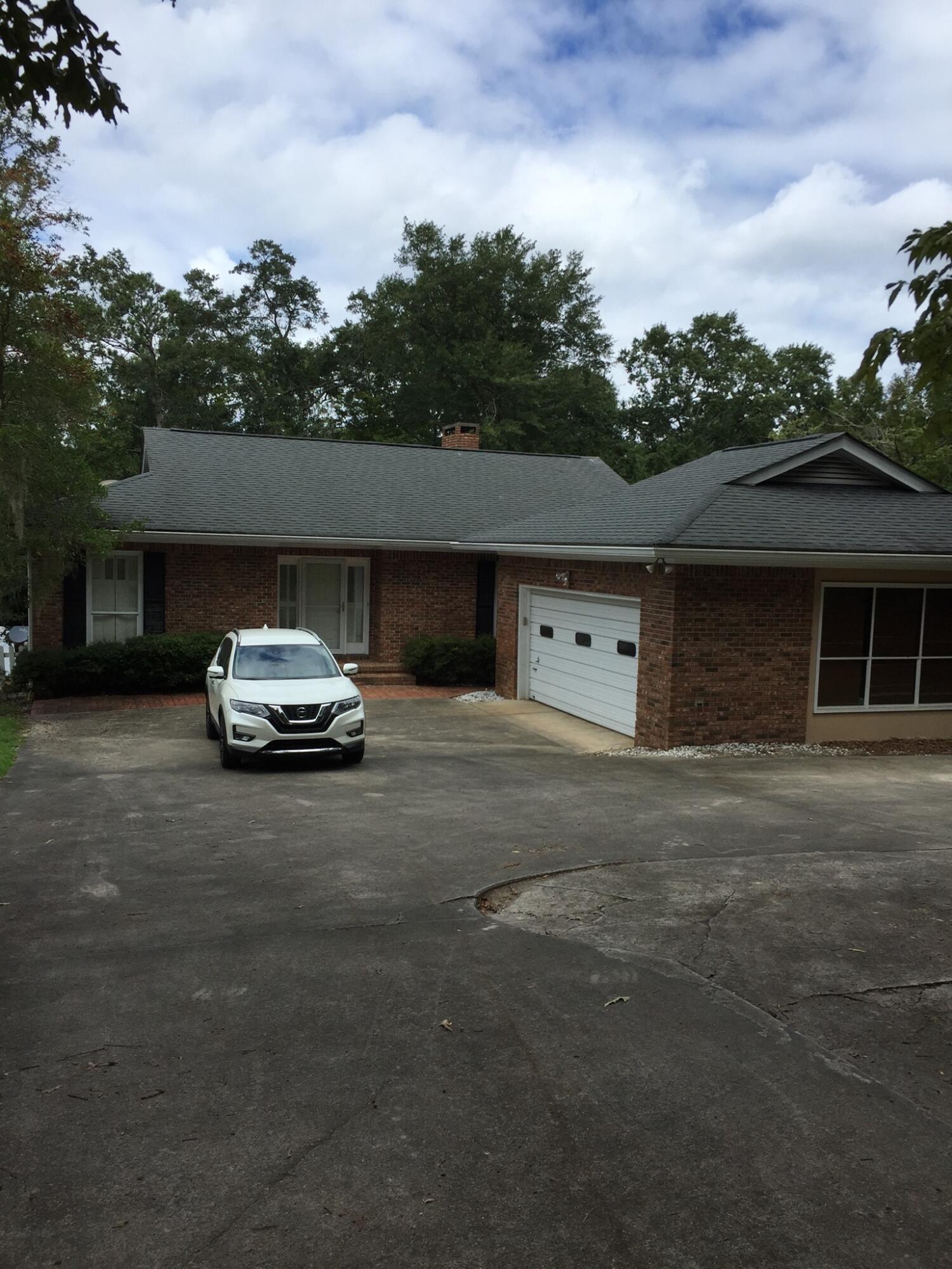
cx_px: 476
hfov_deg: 48.2
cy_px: 634
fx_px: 1063
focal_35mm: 29
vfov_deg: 61.7
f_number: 2.2
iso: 32
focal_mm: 4.15
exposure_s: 1/1980
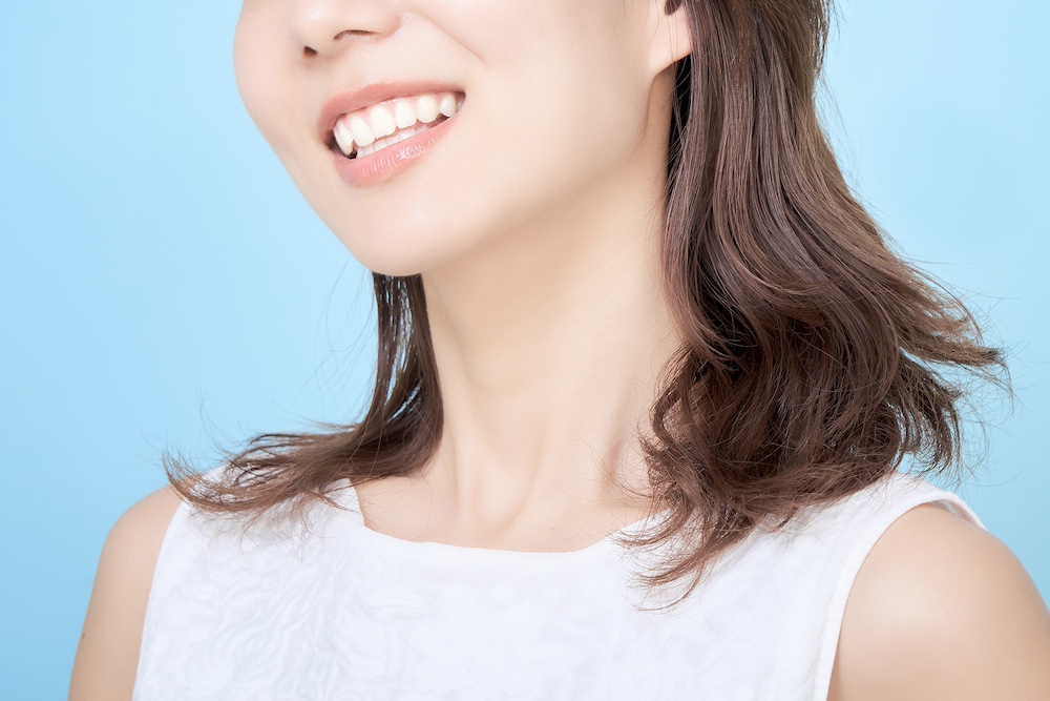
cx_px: 525
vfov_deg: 14.9
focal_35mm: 92
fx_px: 2684
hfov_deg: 22.1
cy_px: 350
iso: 125
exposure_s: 1/160
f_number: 8
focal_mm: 92
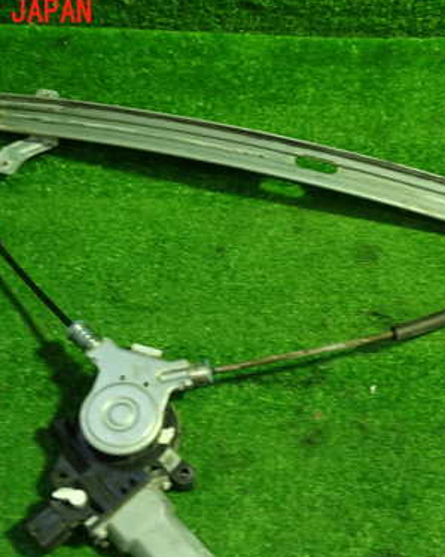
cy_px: 329
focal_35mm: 47
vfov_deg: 39.4
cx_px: 268
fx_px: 774
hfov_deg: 32.0
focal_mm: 5.4
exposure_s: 1/30
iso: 200
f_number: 2.3
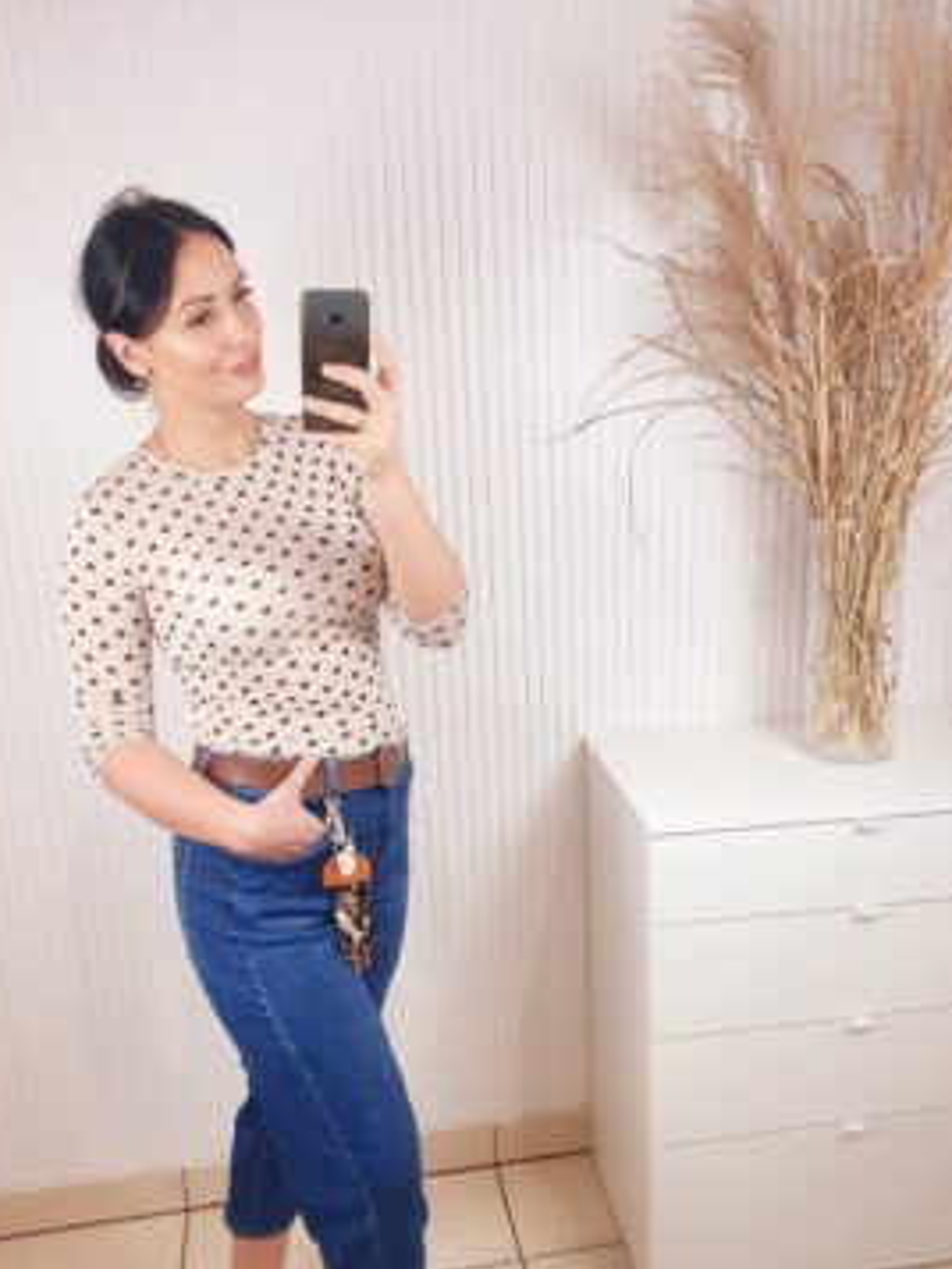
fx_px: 1246
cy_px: 766
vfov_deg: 53.5
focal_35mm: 34
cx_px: 519
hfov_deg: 41.8
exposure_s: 1/100
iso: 64
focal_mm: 4.3
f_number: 2.4
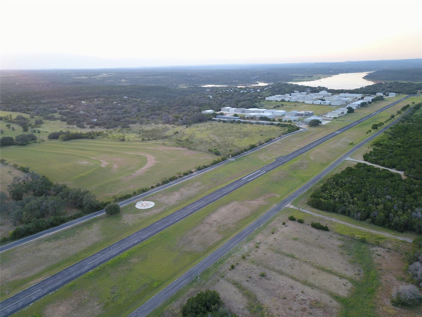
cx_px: 211
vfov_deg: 53.1
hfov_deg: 67.3
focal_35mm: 26
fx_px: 317
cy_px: 158
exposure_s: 1/100
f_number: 2.2
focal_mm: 4.73
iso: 131
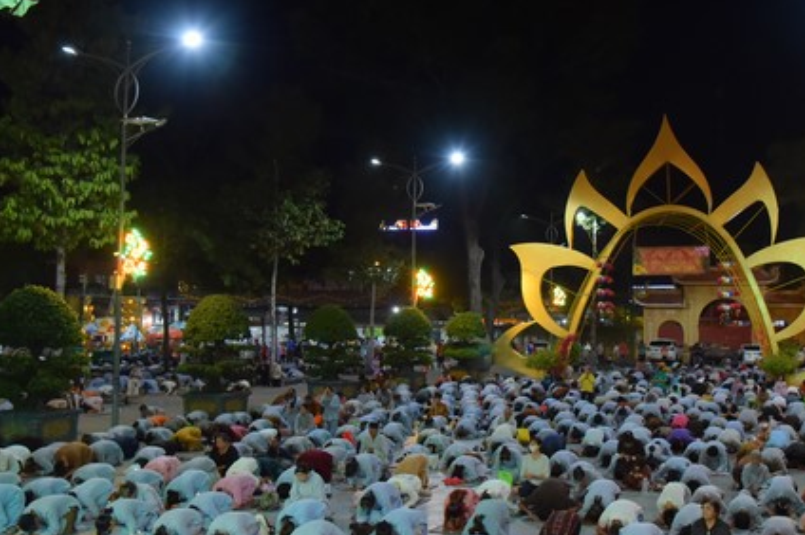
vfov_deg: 29.2
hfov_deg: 42.6
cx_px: 477
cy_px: 251
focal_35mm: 46
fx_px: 1028
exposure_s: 1/100
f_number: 5
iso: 2000
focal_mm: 30
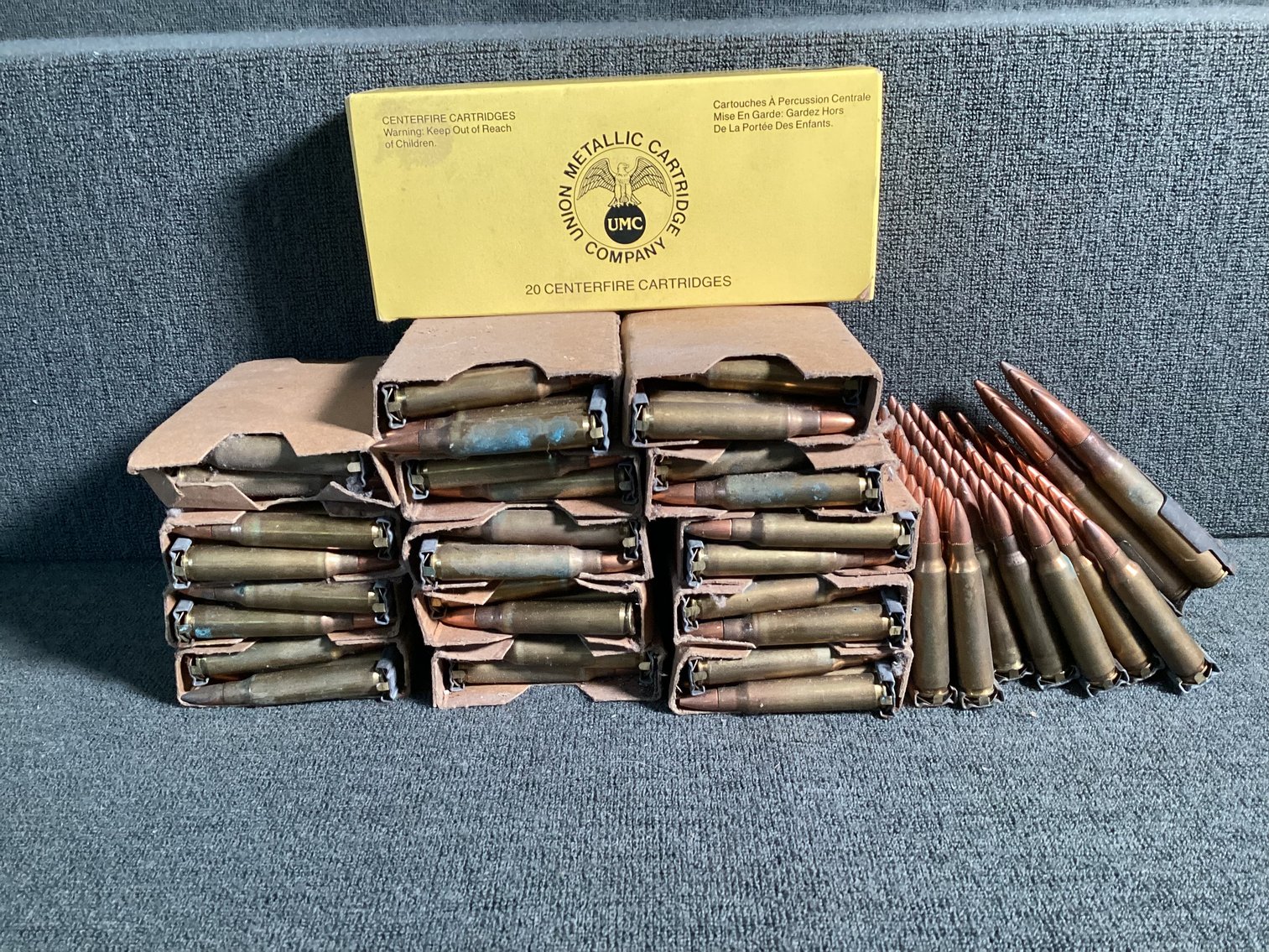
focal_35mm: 31
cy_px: 476
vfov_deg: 45.4
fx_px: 1137
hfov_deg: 58.3
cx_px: 634
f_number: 2.4
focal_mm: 3.3
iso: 320
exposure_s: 1/60
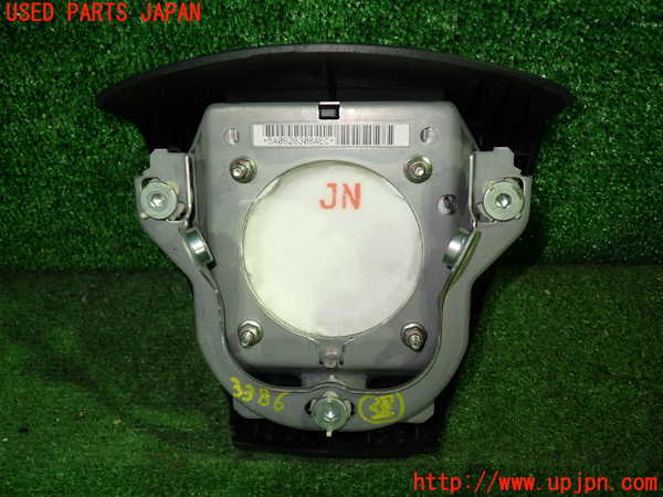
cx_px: 332
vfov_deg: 46.8
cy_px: 248
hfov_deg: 60.0
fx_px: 575
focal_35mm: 30
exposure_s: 1/40
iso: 200
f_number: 2.3
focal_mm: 5.4
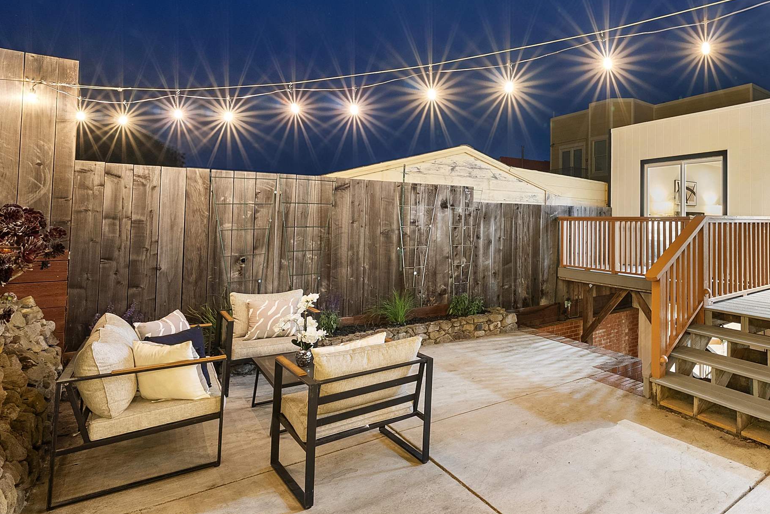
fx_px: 471
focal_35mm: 22
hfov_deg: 70.2
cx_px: 624
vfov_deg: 56.9
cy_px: 208
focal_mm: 13
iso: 400
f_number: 9
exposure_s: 15
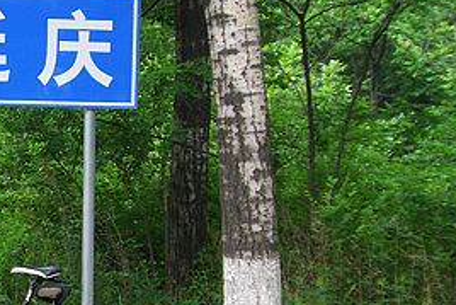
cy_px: 199
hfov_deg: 15.6
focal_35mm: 128
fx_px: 1622
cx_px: -26
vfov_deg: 10.7
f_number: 3.3
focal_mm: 9
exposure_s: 1/320
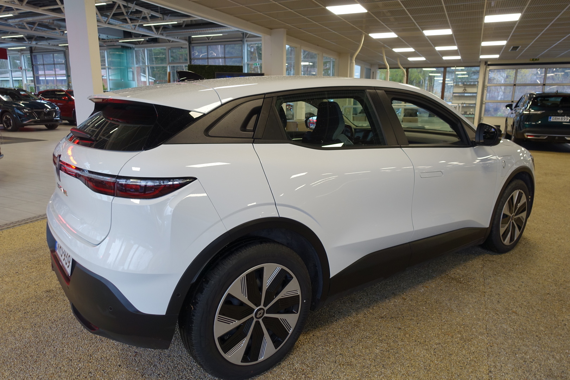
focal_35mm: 24
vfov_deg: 53.1
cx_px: 285
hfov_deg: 73.7
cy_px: 190
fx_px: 380
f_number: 2.8
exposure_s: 1/30
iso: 125
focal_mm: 8.8
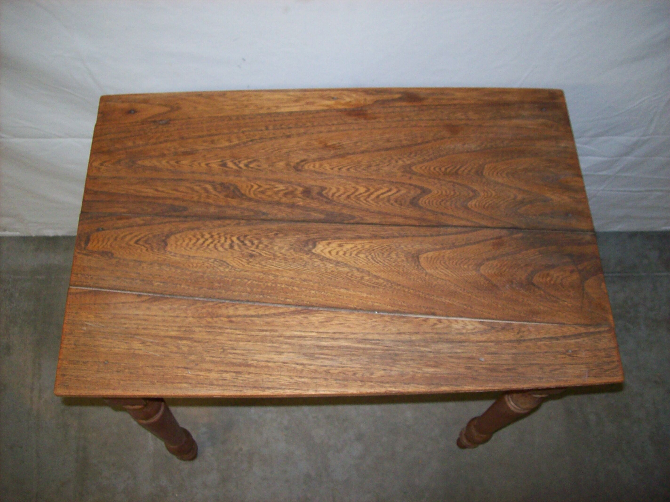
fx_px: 697
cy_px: 251
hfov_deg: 51.4
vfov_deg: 39.6
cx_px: 335
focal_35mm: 36
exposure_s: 1/64
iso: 200
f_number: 2.7
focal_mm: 6
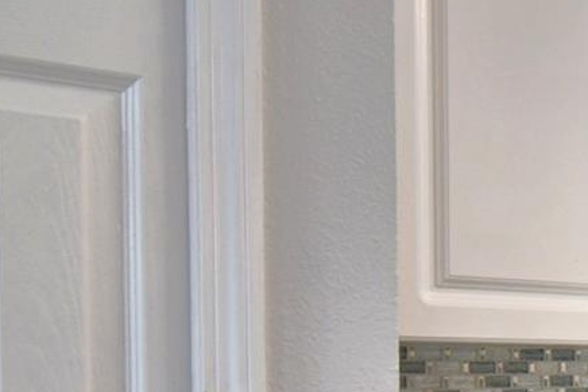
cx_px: 805
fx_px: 899
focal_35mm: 55
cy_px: 407
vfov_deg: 23.4
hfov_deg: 28.3
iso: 400
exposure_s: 1/60
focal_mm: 10
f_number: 4.5
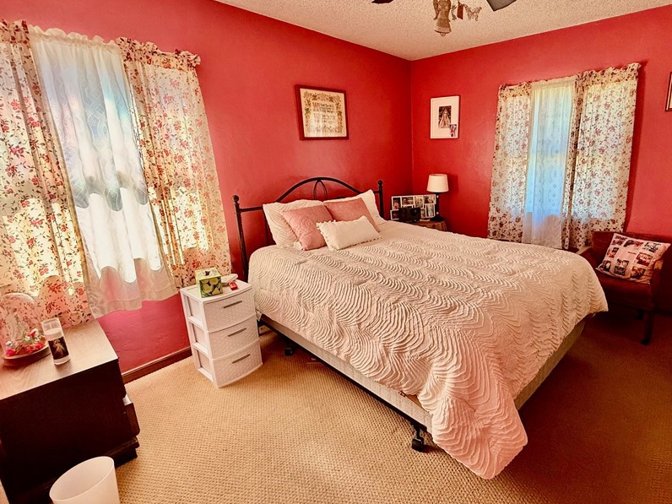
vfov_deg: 71.5
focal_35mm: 18
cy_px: 239
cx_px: 407
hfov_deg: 86.5
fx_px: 349
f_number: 2.2
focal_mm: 2.22
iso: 200
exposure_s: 1/99
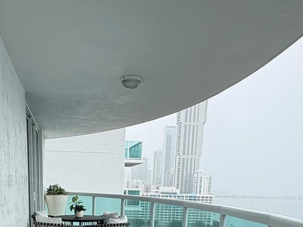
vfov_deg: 32.1
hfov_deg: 47.3
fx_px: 342
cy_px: 256
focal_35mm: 39
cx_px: 110
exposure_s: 1/734
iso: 40
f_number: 2.2
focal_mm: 2.22
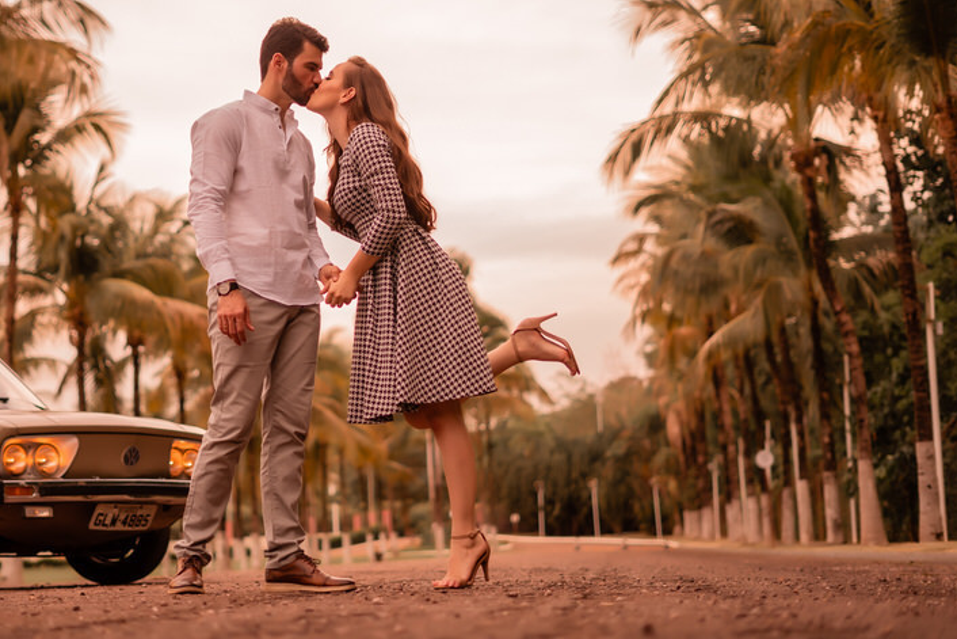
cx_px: 336
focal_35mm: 68
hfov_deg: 29.5
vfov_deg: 20.0
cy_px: 259
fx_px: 1808
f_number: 1.8
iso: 400
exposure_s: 1/800
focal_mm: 50
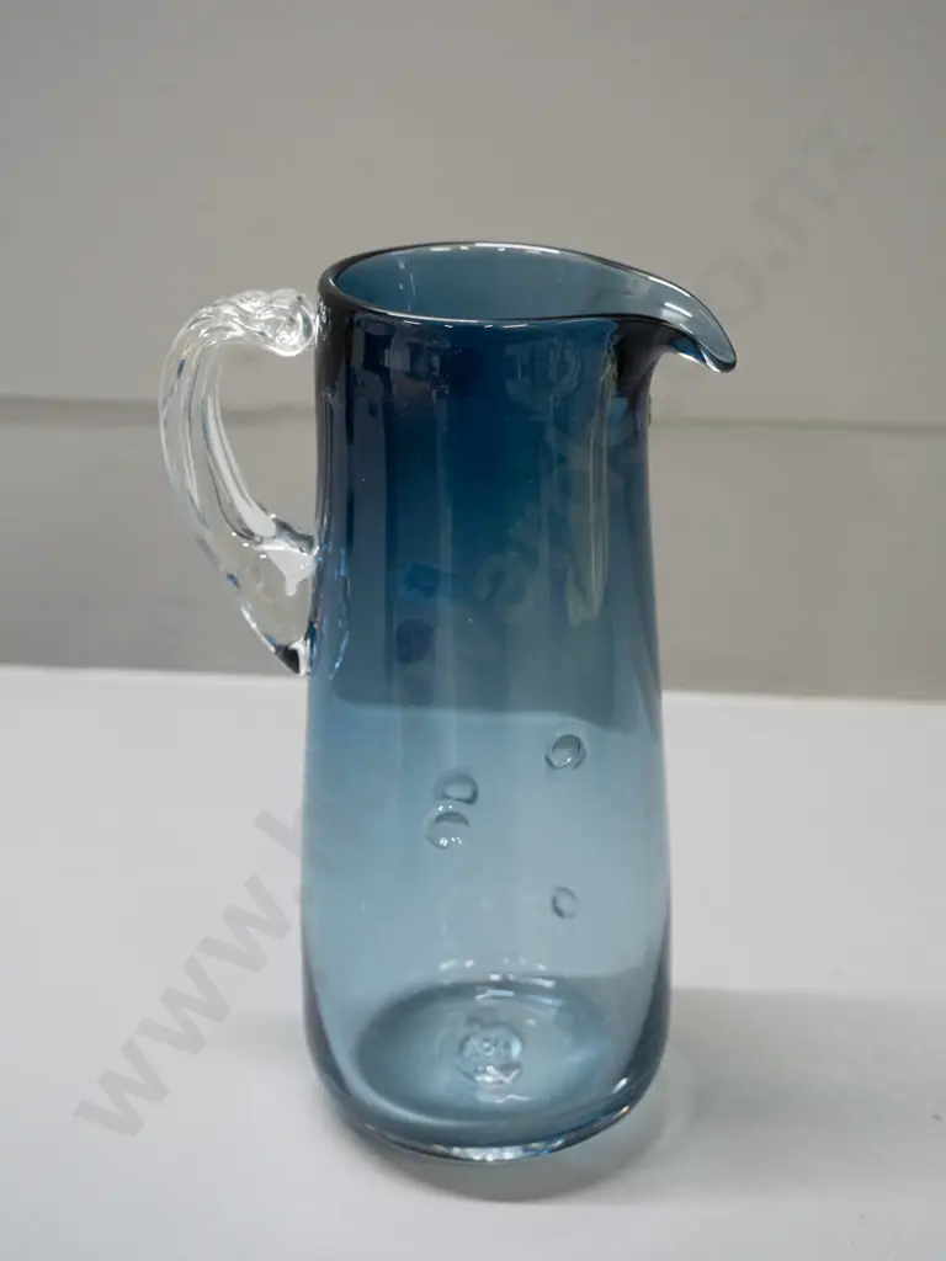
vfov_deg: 36.8
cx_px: 473
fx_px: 1895
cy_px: 630
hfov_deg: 28.0
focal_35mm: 52
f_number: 4.5
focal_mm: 26
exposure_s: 1/125
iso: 3200
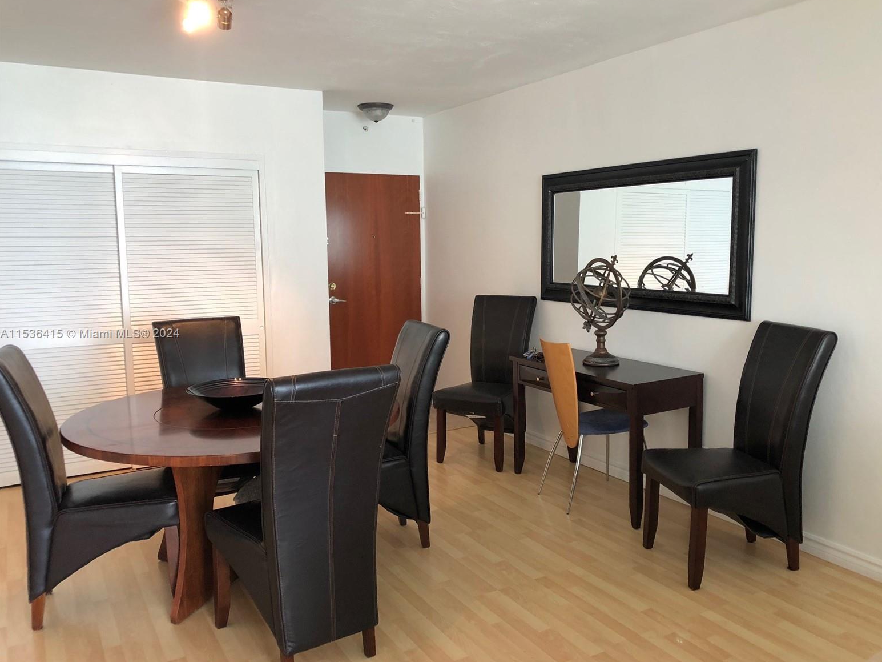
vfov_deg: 48.2
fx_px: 739
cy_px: 334
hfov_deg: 61.6
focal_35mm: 29
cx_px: 454
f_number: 1.8
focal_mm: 3.99
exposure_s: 1/30
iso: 40
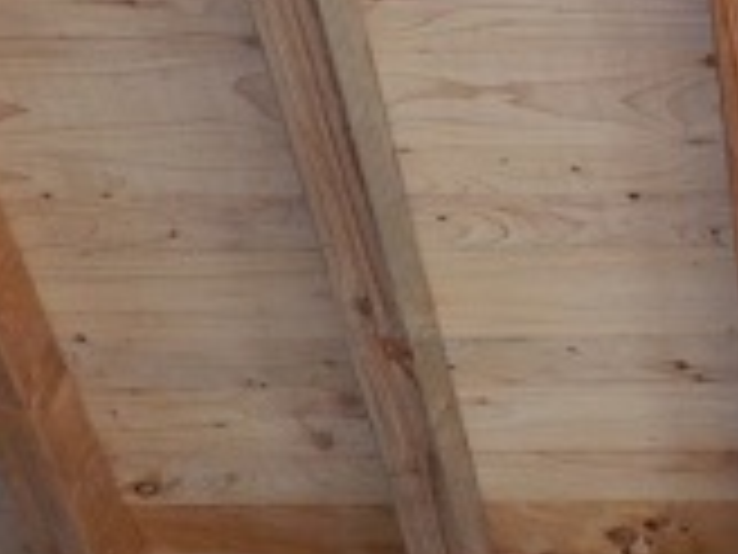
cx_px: 1042
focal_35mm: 74
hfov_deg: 22.5
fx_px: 1578
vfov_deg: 19.8
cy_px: 149
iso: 400
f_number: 3
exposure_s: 1/30
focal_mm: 4.5
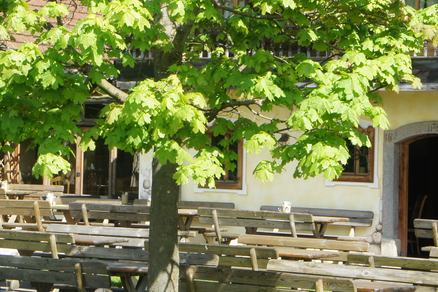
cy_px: 94
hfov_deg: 14.6
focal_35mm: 140
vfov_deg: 9.8
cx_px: 103
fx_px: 1702
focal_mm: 36
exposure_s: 1/100
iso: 200
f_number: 11
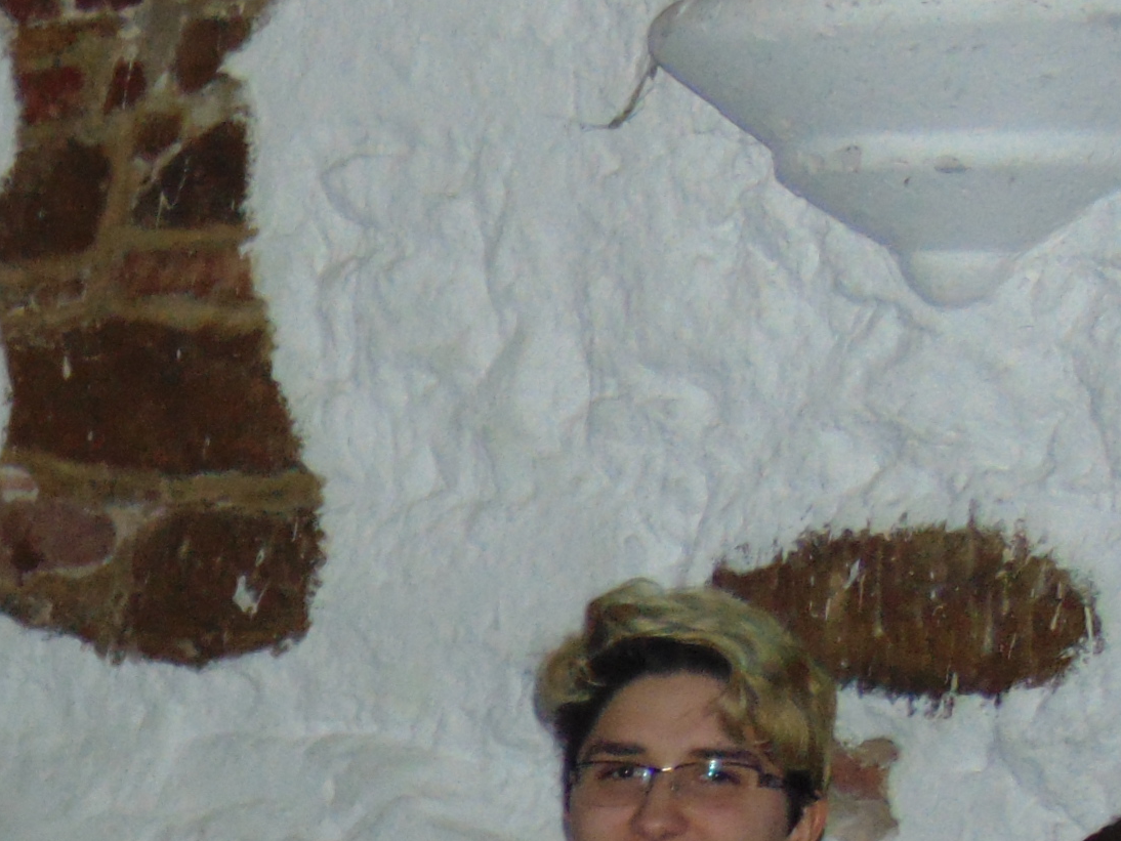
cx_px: -494
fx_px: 3563
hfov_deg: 16.5
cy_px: 1182
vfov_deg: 12.9
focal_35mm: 110
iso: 200
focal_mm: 5.8
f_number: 3.2
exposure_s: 1/50
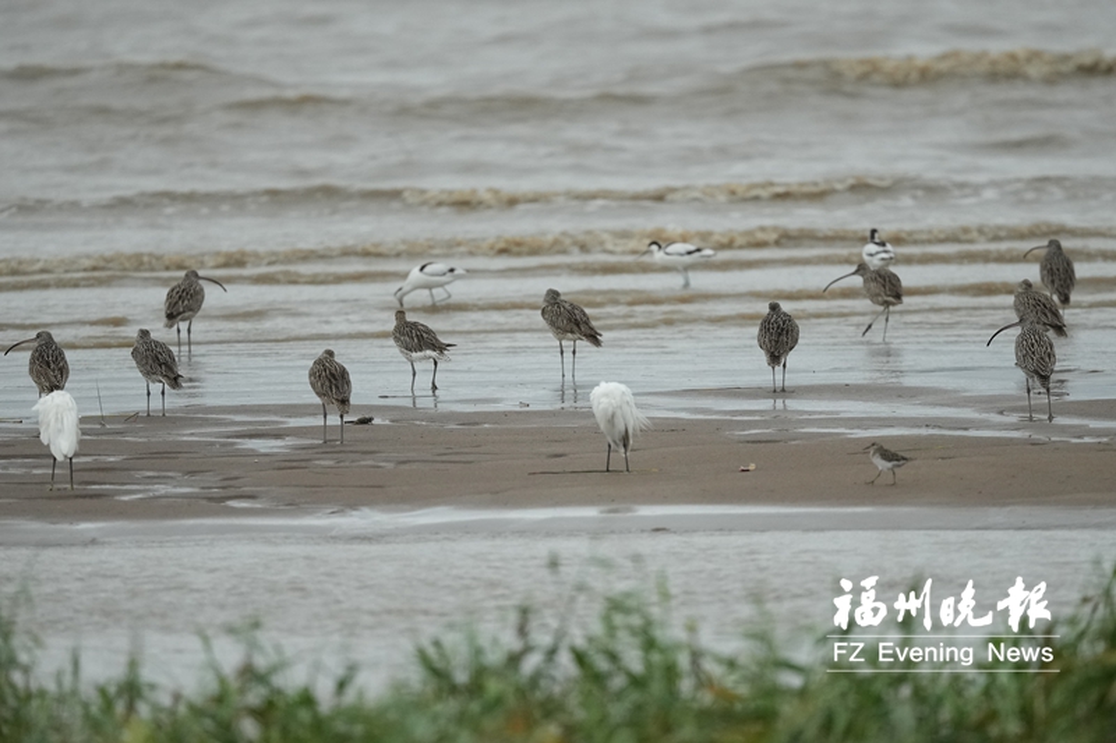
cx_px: 558
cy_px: 372
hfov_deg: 2.3
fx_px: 27892
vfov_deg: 1.5
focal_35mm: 900
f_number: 4
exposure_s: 1/4000
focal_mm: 600
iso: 2000
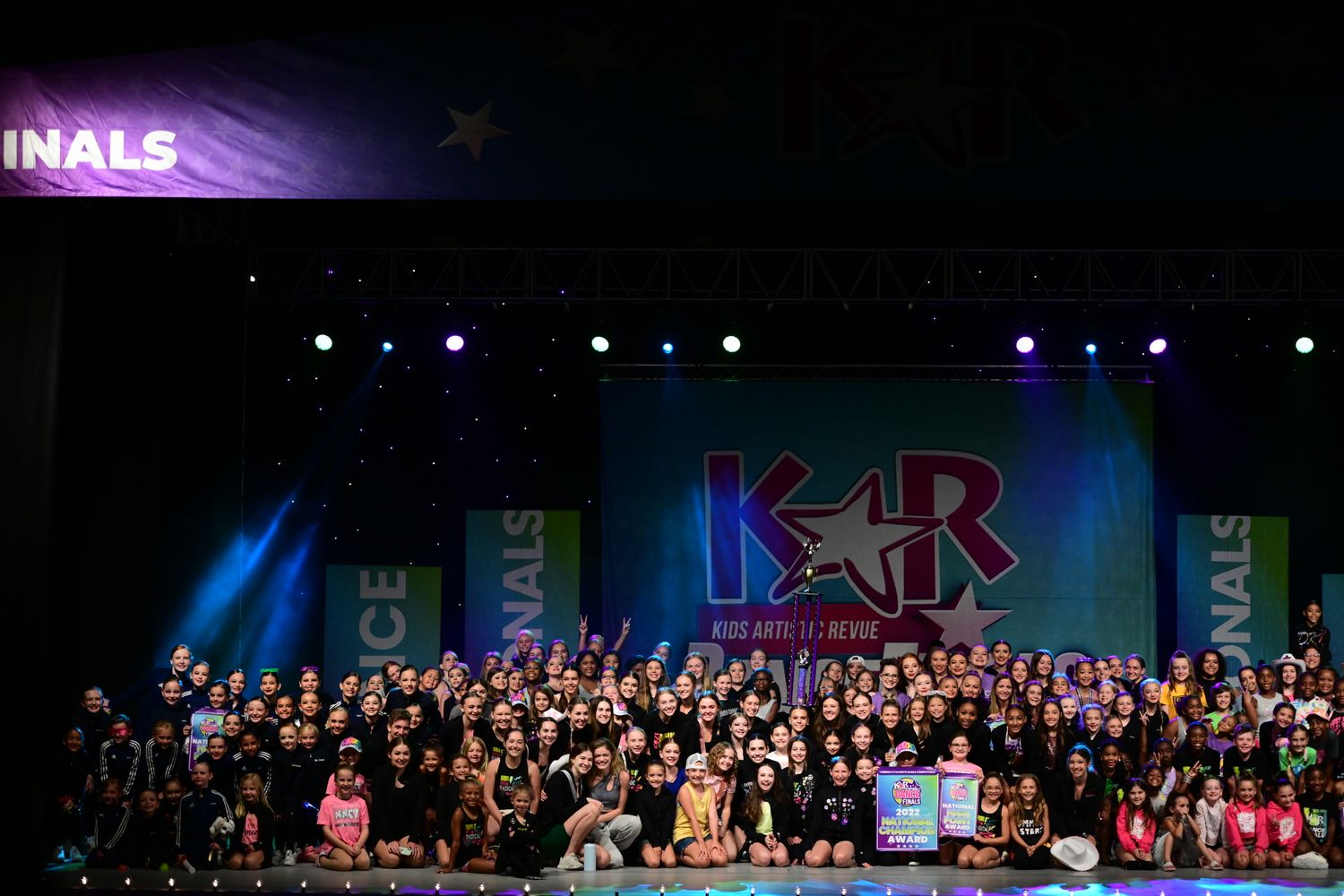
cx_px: 672
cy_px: 448
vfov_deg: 19.5
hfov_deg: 28.8
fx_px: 2613
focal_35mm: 70
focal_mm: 70
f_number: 3.2
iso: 3200
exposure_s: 1/1000
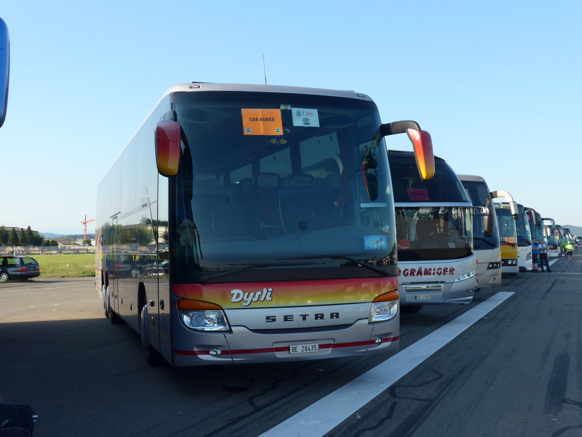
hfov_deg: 42.9
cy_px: 218
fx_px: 740
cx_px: 291
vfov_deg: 32.9
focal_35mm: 44
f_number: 2.8
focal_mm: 9
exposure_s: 1/640
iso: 80
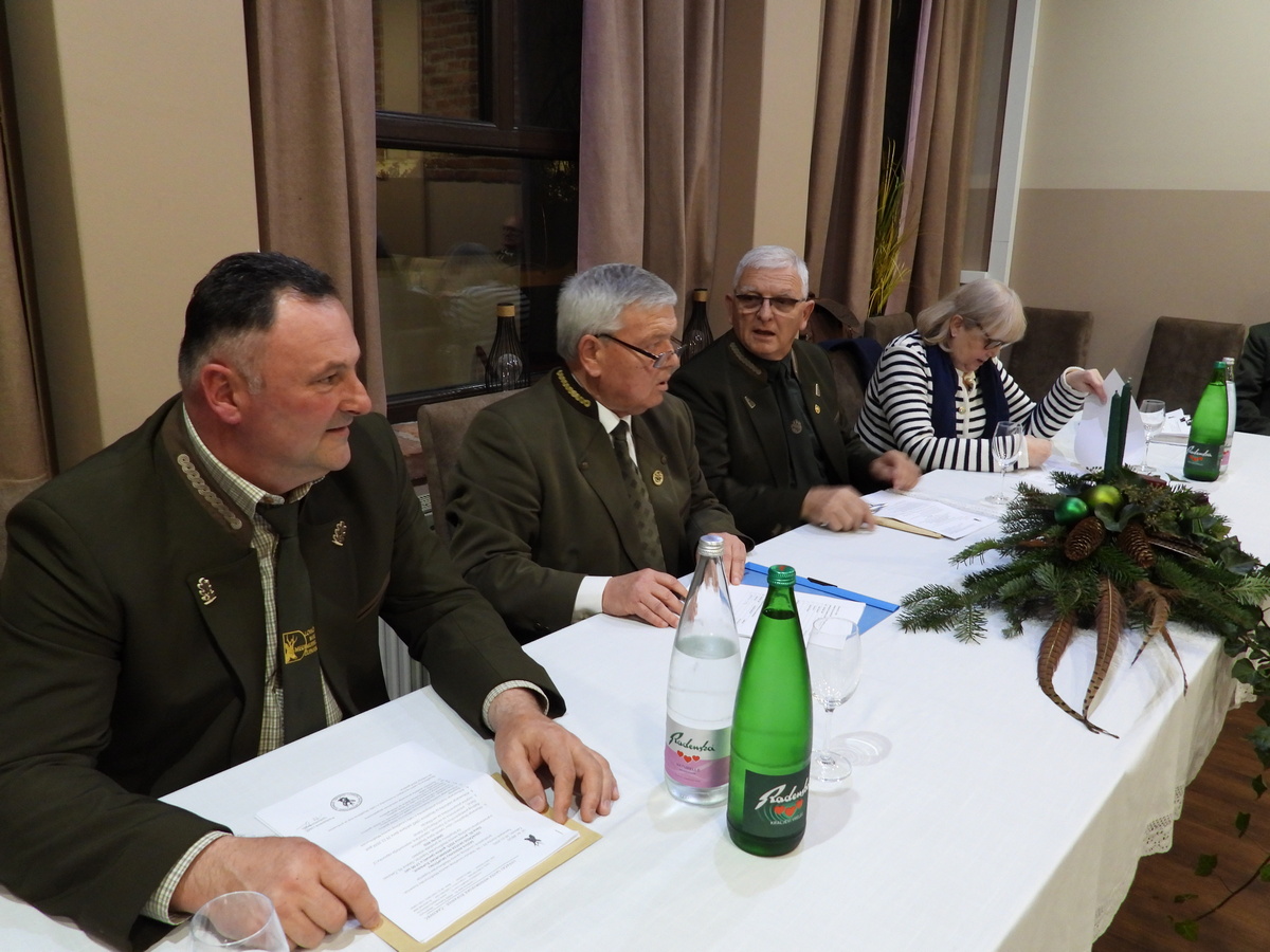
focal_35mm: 26
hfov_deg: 67.3
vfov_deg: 53.1
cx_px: 635
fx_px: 954
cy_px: 476
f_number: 2.8
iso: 400
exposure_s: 1/10
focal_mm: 4.7
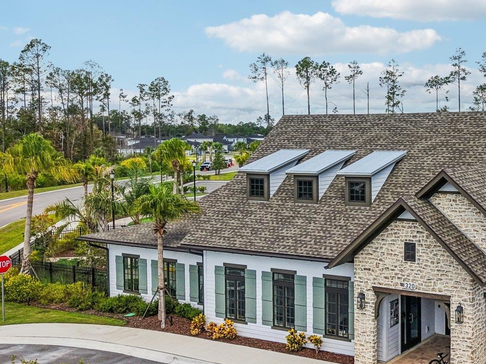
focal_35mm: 47
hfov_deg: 38.1
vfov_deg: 30.8
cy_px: 216
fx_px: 660
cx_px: 422
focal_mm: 8.7
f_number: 1.8
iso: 170
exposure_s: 1/1000
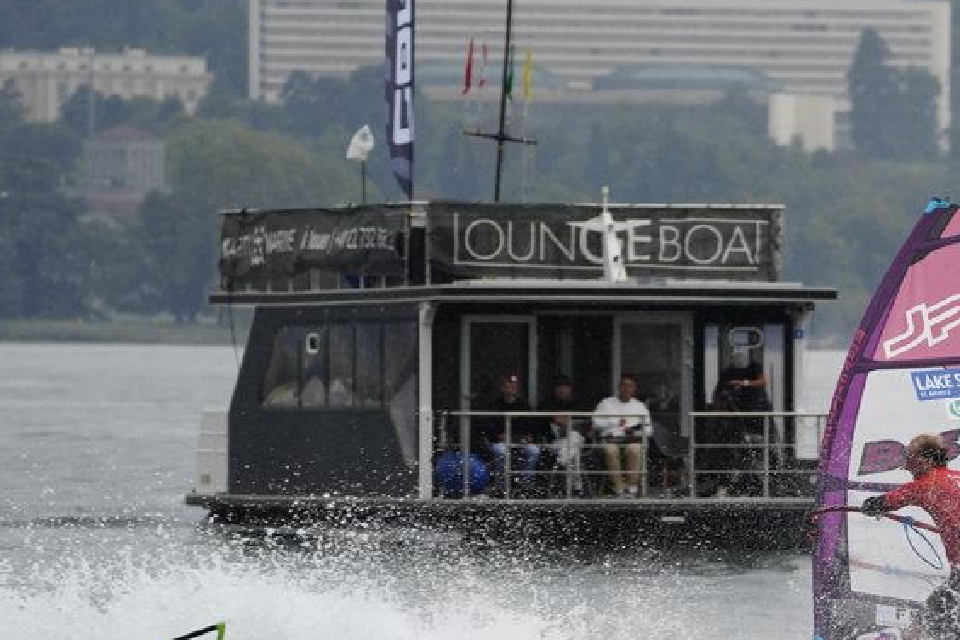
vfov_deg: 2.9
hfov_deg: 4.4
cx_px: 955
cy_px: 446
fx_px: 12532
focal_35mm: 470
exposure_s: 1/1000
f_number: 5.6
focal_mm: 221
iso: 640
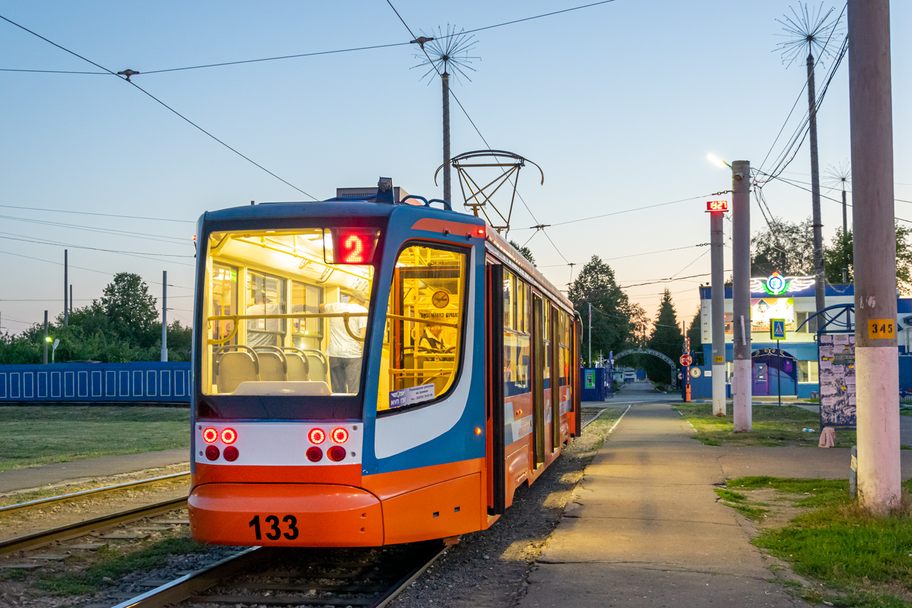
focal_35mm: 42
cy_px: 304
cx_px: 456
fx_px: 1064
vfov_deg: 31.9
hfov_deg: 46.4
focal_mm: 28
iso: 800
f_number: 5.6
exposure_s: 1/10
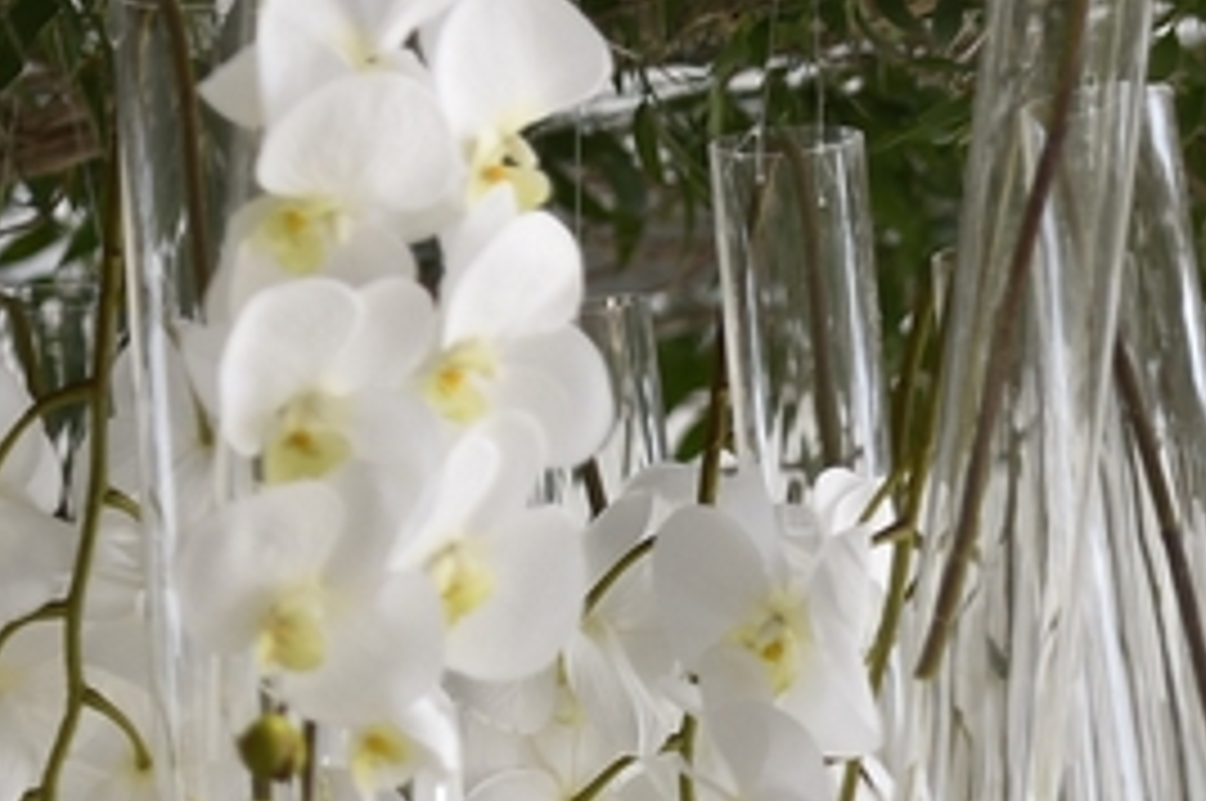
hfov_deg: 3.2
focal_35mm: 635
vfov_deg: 2.1
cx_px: 1732
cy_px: 2156
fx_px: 21246
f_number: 2.8
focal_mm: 105
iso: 200
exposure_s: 1/320
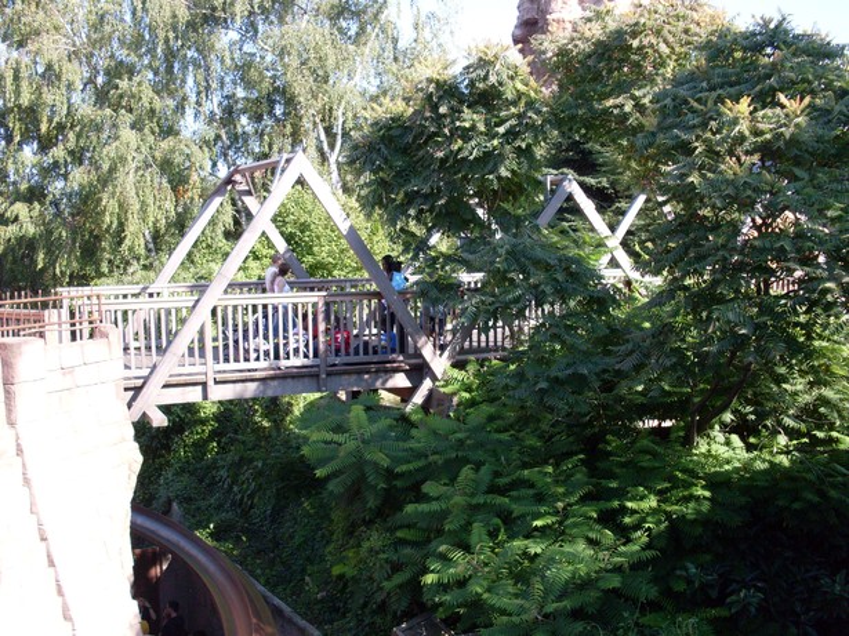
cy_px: 318
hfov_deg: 49.0
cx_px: 424
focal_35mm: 38
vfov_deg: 37.7
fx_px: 932
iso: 80
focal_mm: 6.3
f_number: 2.8
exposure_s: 1/250
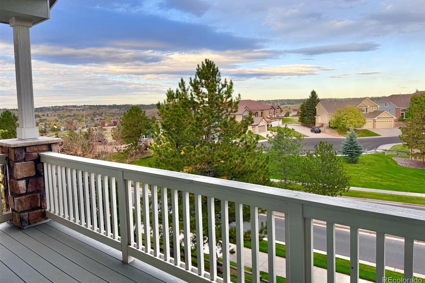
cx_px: 212
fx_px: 295
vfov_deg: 51.2
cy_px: 126
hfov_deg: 71.5
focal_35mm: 25
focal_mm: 6.76
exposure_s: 1/428
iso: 80
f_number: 1.78
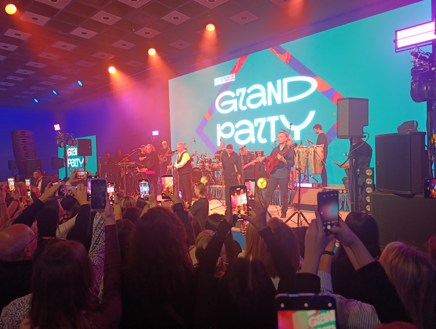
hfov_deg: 73.8
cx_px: 218
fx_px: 290
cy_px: 164
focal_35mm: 23
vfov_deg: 59.0
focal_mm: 6.14
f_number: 1.6
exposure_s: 1/50
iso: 800
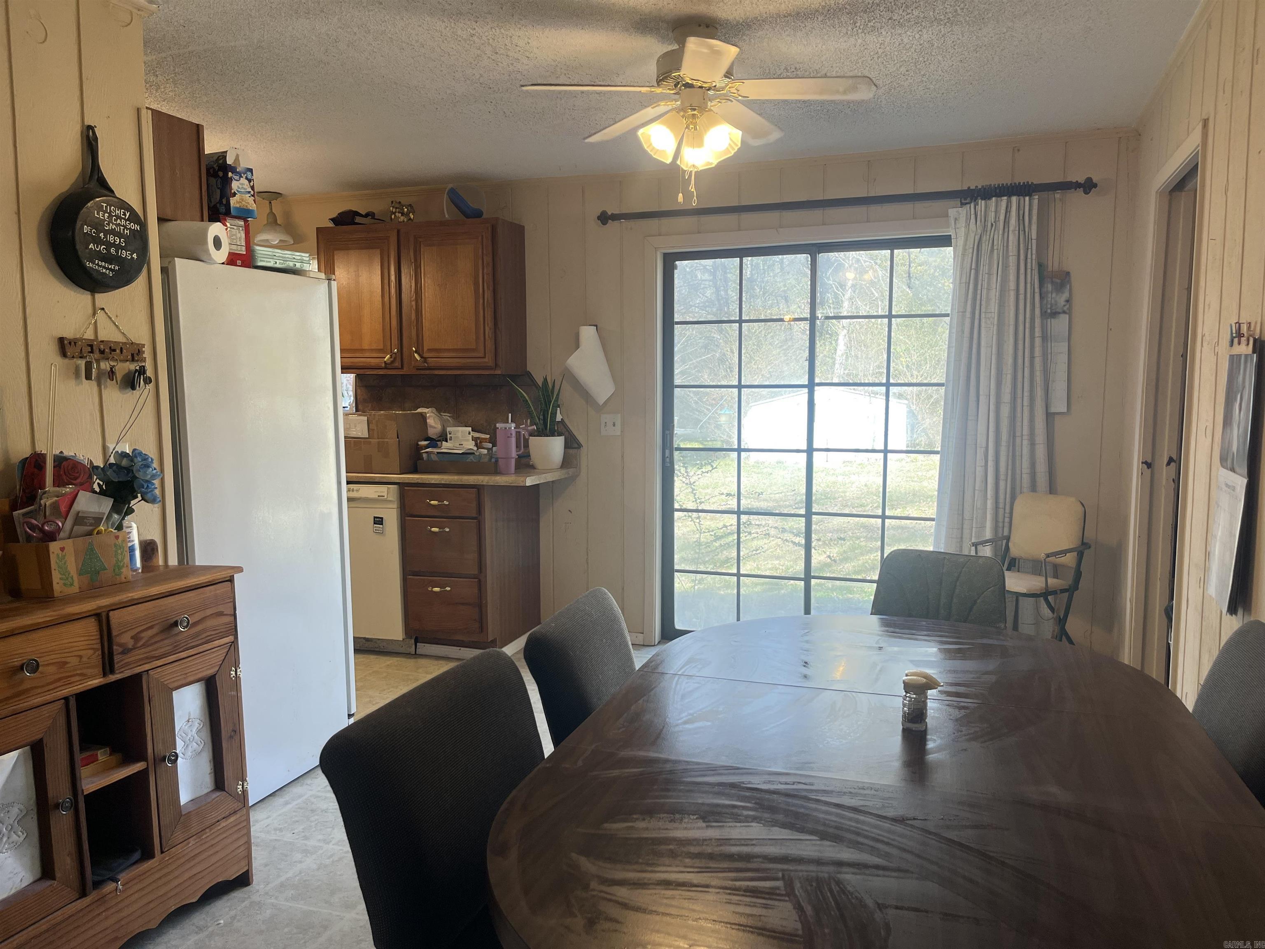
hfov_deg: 67.3
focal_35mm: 26
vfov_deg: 53.1
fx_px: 950
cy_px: 474
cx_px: 632
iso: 40
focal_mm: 5.1
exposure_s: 1/120
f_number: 1.6
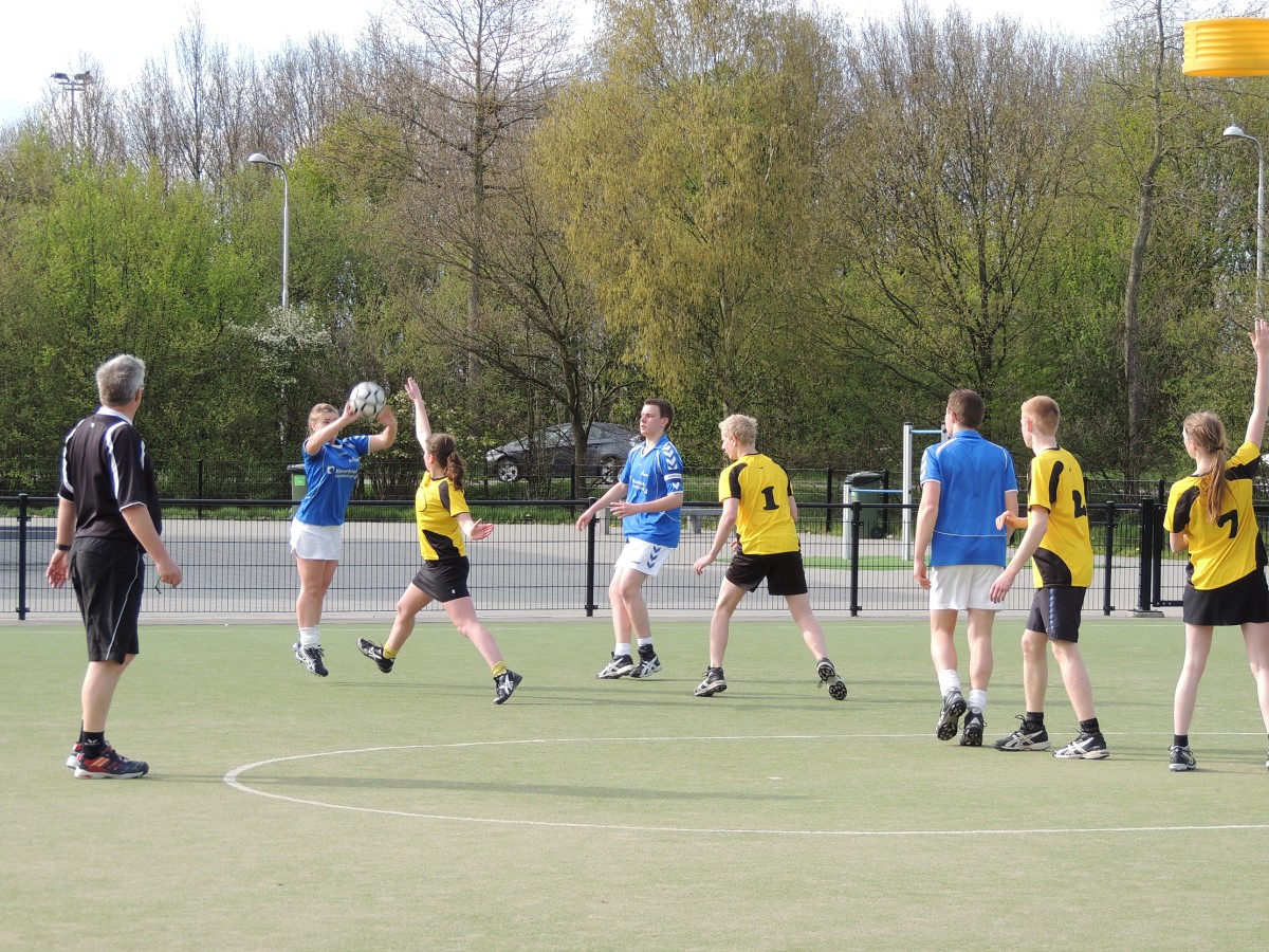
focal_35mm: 105
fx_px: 3849
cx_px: 634
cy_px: 476
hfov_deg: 18.7
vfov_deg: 14.1
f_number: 4.2
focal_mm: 18.7
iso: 100
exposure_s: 1/250
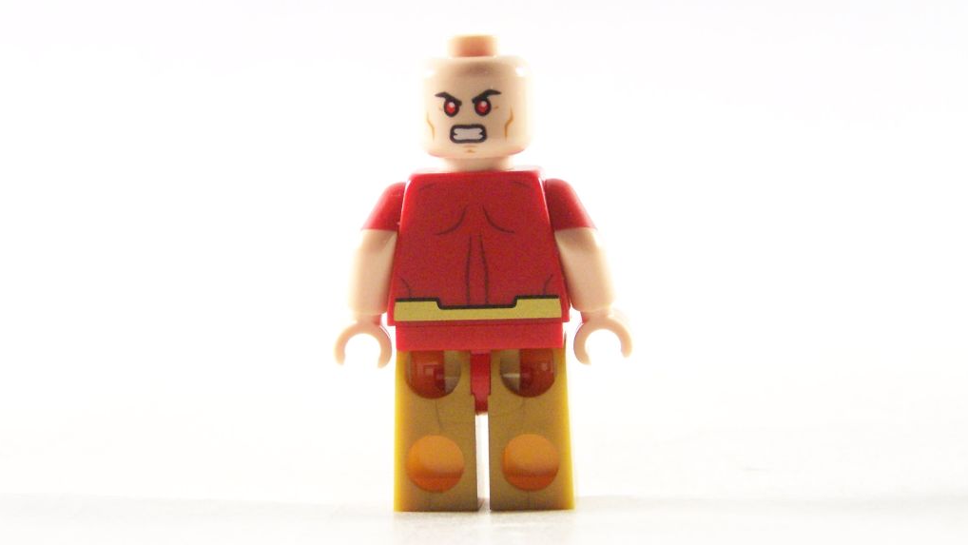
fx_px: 2644
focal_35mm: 103
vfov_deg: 11.8
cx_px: 485
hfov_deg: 20.7
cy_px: 242
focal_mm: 15.6
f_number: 3.2
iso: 400
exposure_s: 1/60
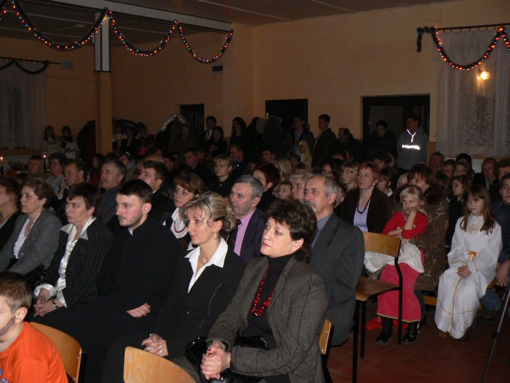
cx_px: 255
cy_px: 192
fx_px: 530
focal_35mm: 36
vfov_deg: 39.7
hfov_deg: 51.4
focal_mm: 6
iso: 125
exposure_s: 1/30
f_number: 2.8
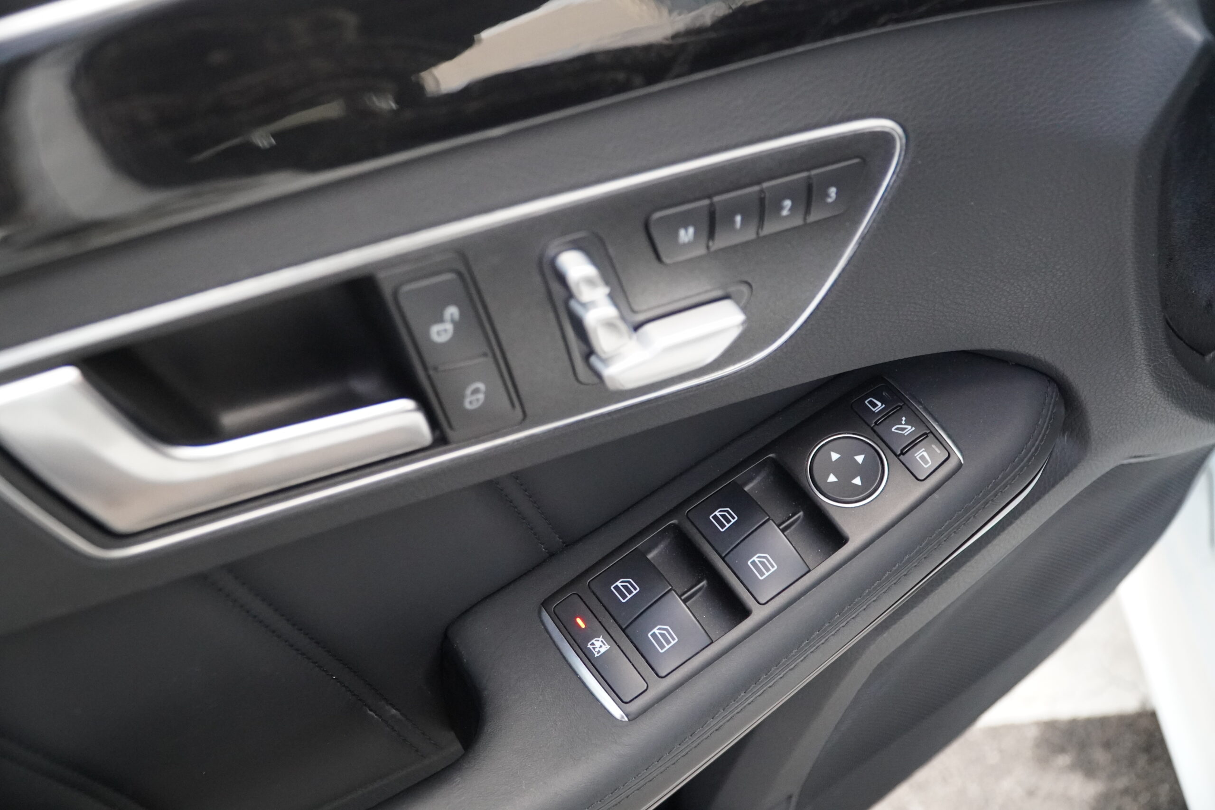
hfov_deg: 41.1
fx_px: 1620
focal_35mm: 48
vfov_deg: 28.1
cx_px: 608
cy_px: 405
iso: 3200
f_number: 4
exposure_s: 1/160
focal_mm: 32
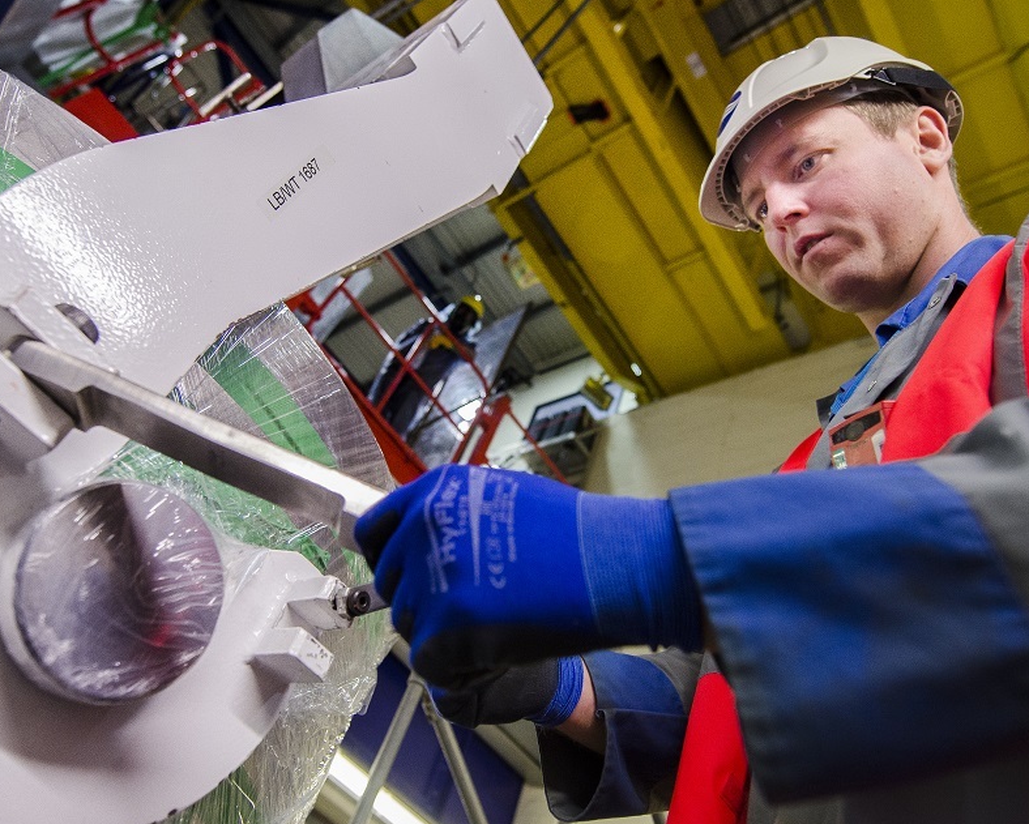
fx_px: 731
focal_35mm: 24
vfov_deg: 58.8
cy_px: 417
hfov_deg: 70.0
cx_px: 453
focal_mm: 14
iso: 800
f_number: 2.8
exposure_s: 1/160
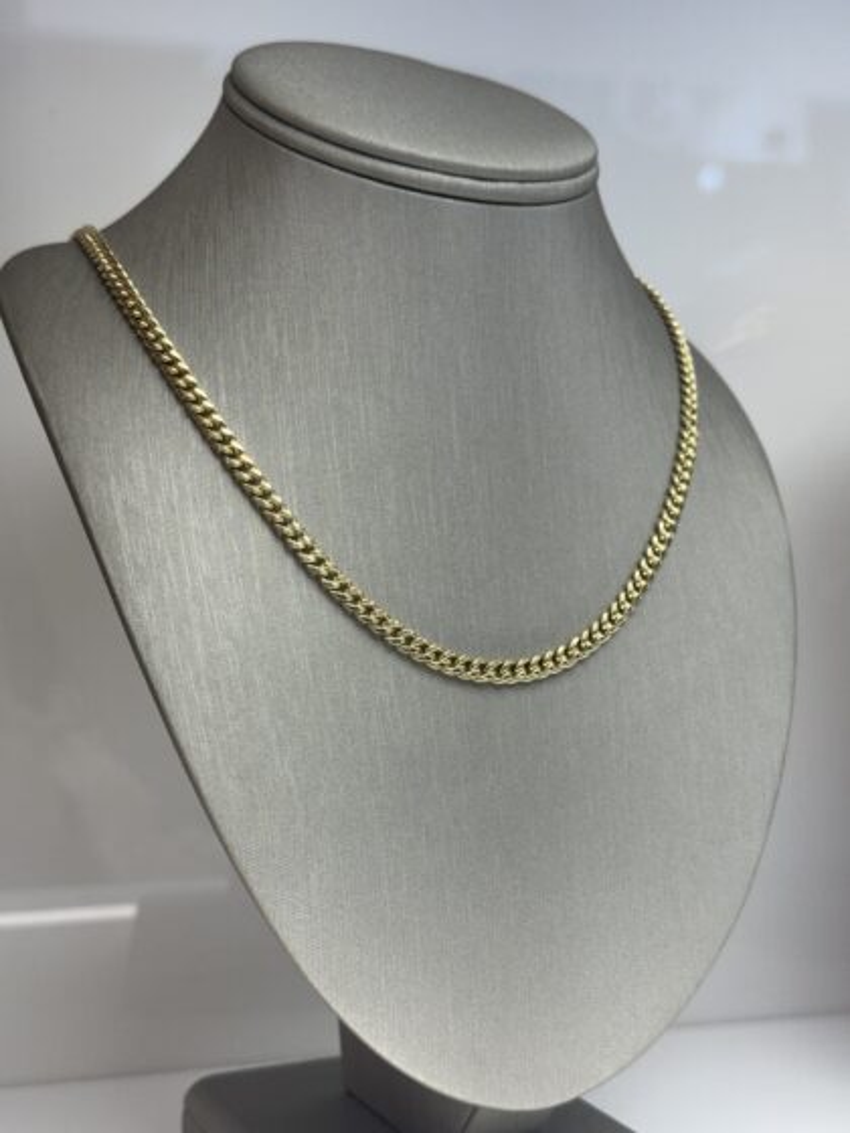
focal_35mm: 48
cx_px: 425
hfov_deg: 30.3
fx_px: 1572
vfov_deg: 39.7
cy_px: 566
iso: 50
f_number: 1.78
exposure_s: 1/176
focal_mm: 6.76
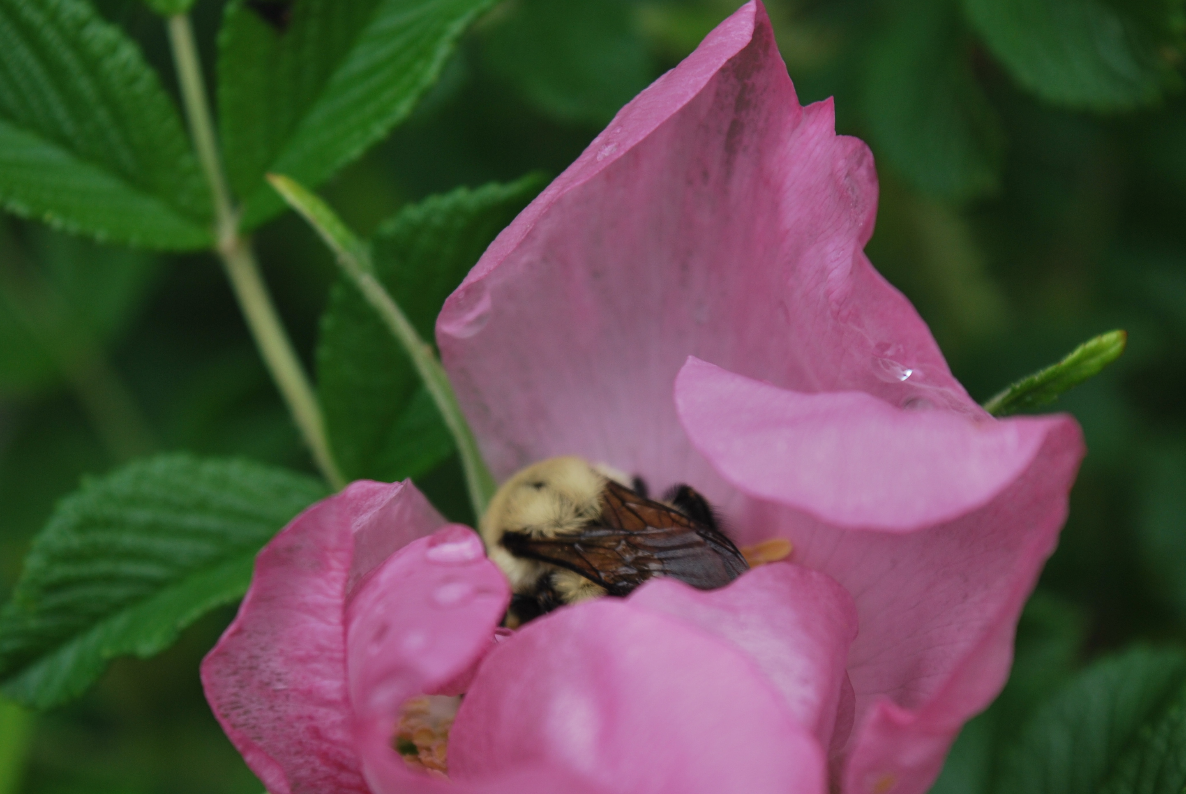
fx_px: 3650
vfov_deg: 12.4
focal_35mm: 111
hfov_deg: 18.5
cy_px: 526
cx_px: 639
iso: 140
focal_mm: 55
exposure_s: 1/125
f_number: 5.6
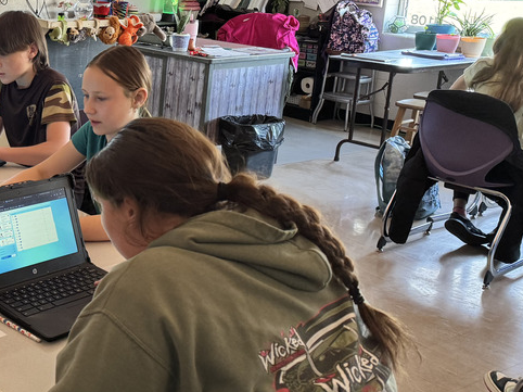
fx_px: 770
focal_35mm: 51
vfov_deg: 28.4
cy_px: 142
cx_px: -3
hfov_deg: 34.1
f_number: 1.78
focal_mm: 6.76
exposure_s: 1/68
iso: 200
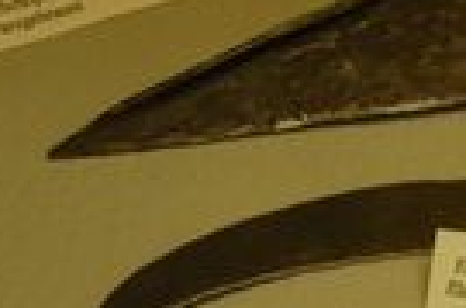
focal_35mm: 171
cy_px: 574
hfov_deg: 11.9
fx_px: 2206
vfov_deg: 7.7
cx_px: 528
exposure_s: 1/60
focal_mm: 30
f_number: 5.6
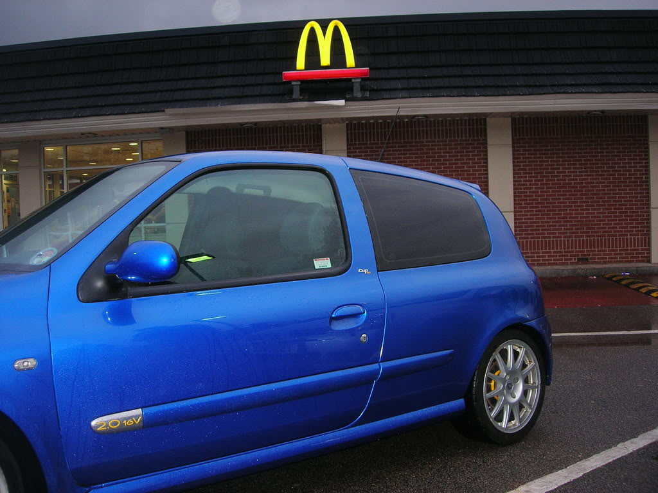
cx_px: 329
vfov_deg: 37.7
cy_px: 246
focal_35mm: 38
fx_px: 722
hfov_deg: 49.0
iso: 99
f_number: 2.8
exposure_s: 1/60.1
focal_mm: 7.8
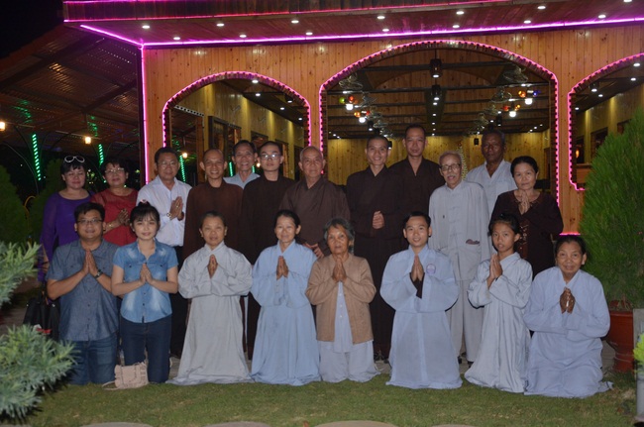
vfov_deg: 25.7
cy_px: 214
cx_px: 322
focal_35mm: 52
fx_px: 938
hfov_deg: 37.9
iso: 1000
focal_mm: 35
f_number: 5
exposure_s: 1/60
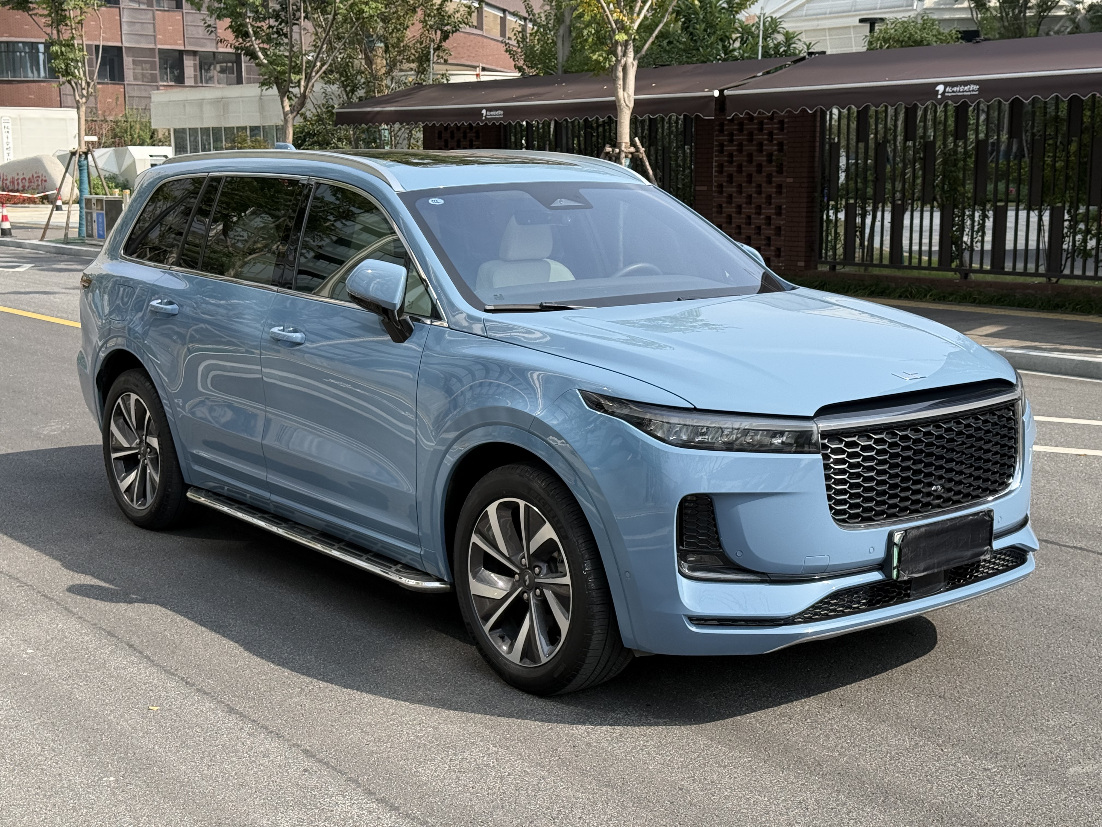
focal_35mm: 48
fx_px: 1528
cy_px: 414
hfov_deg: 39.7
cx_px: 551
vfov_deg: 30.3
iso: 80
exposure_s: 1/2415
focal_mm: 6.76
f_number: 1.78
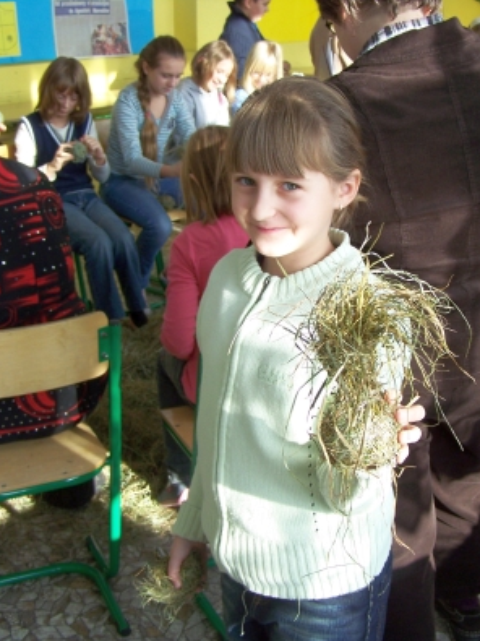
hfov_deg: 28.4
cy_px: 320
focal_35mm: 51
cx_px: 308
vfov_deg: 37.5
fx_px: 943
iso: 64
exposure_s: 1/80
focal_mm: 6.3
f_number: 2.8
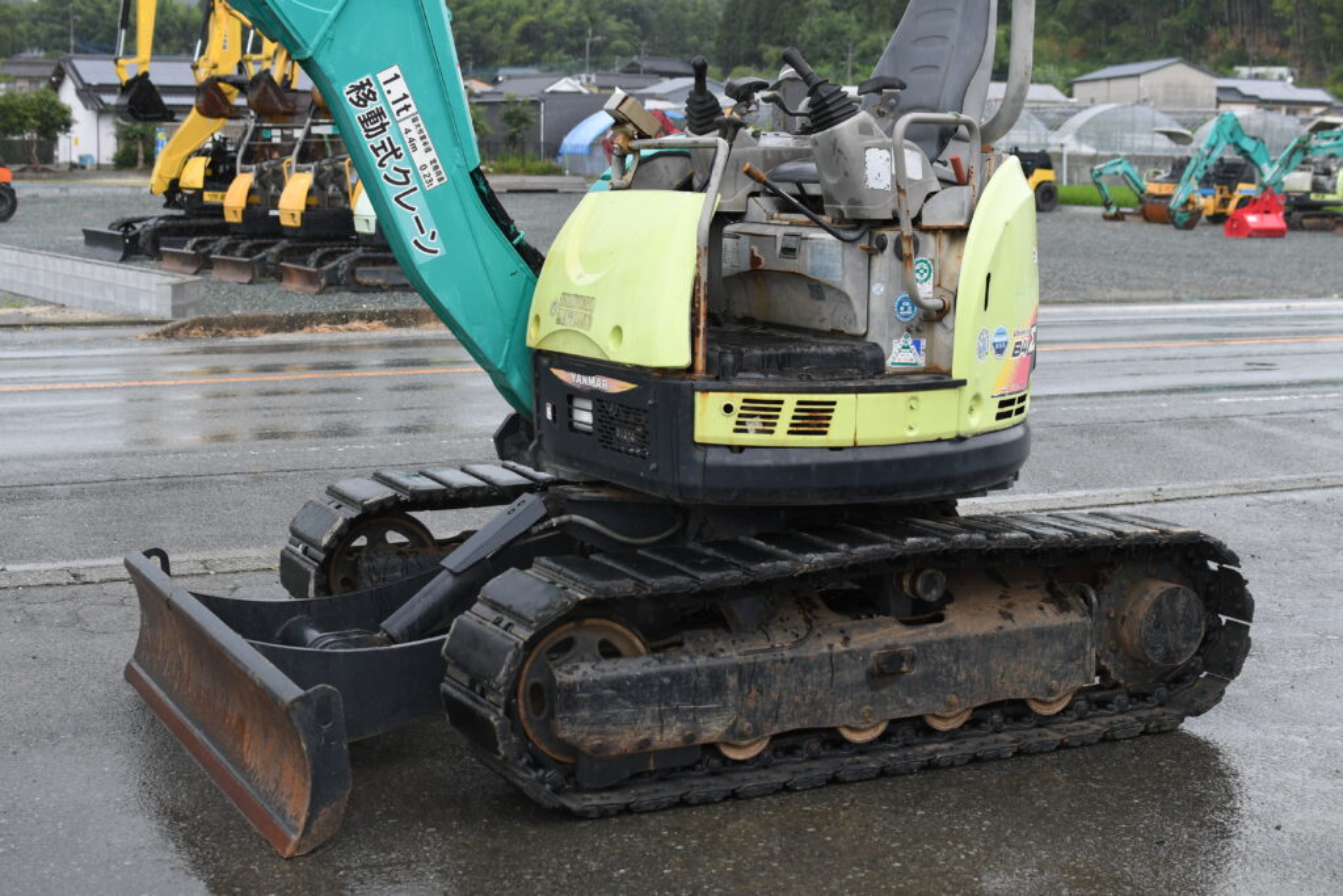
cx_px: 672
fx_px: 1959
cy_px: 448
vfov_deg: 25.8
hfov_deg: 37.8
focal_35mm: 52
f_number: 4
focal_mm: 35
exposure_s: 1/500
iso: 200
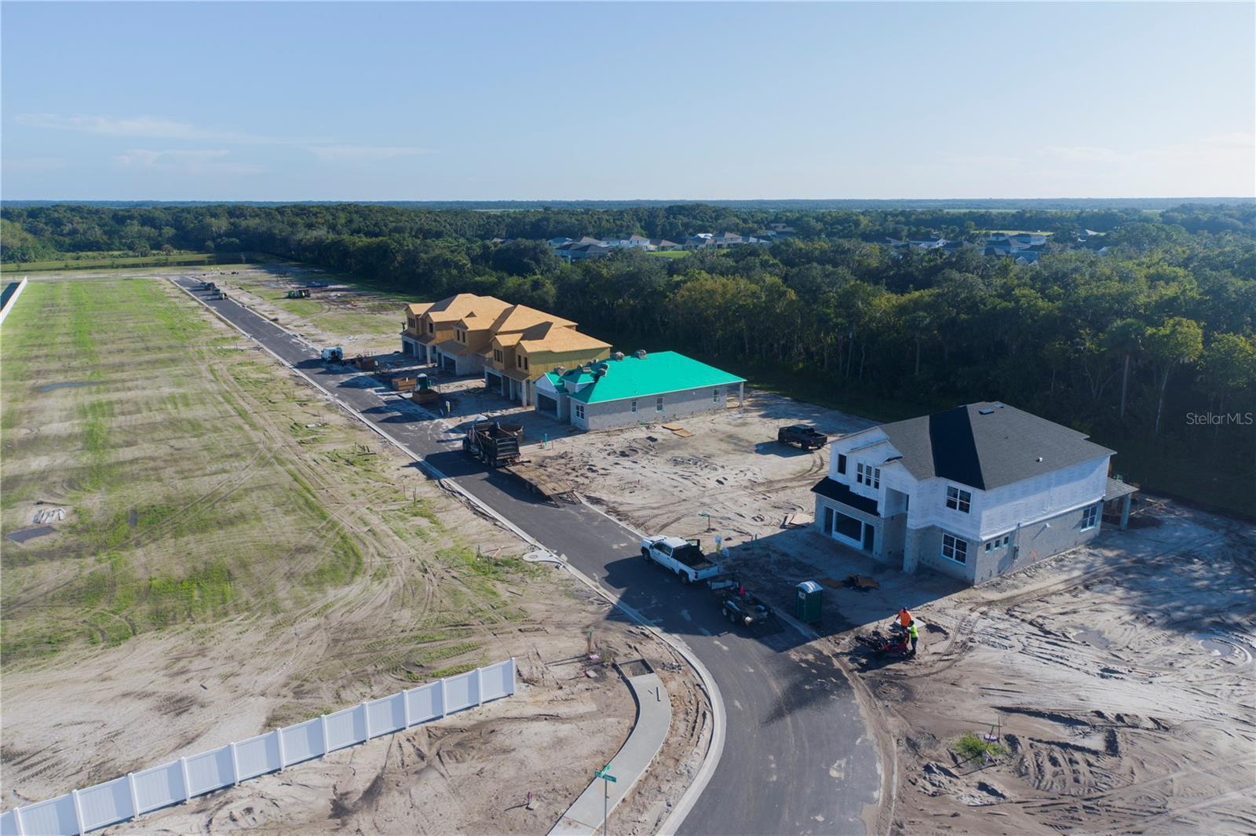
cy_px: 418
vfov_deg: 53.1
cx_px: 628
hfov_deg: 73.8
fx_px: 837
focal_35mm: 24
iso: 100
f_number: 4
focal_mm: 8.8
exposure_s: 1/100
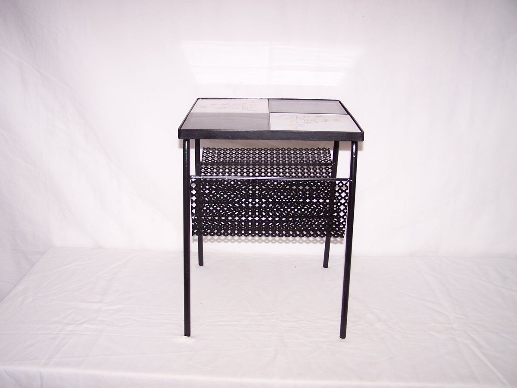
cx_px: 258
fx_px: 568
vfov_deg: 37.7
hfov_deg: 49.0
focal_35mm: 38
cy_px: 194
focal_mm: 6.3
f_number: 2.8
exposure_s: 1/60
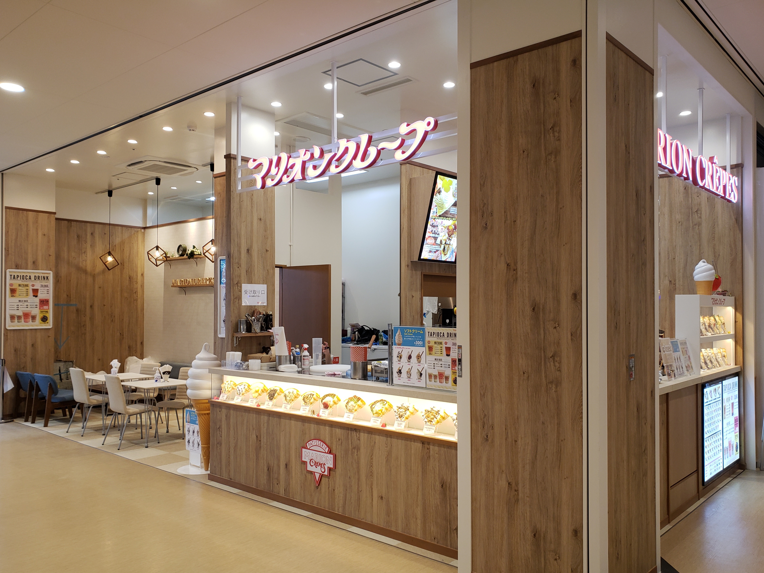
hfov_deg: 67.3
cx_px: 382
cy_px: 286
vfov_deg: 53.1
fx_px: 574
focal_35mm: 26
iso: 100
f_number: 2.4
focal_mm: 4.3
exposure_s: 1/50
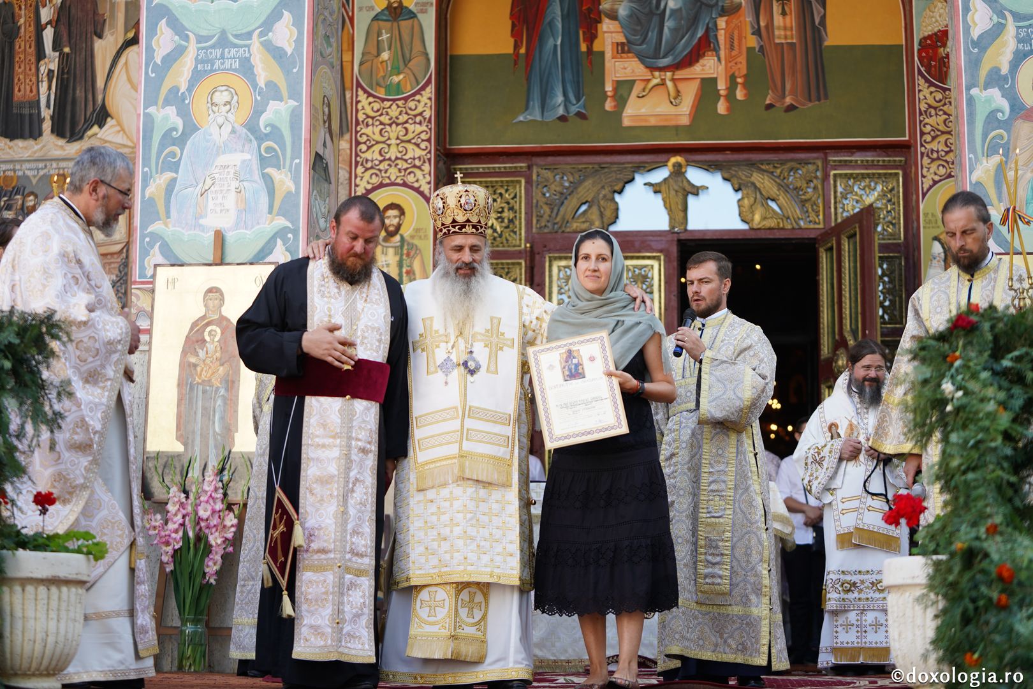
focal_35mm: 70
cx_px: 516
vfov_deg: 19.5
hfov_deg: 28.8
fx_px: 2008
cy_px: 344
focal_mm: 70
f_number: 2.8
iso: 160
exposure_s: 1/320
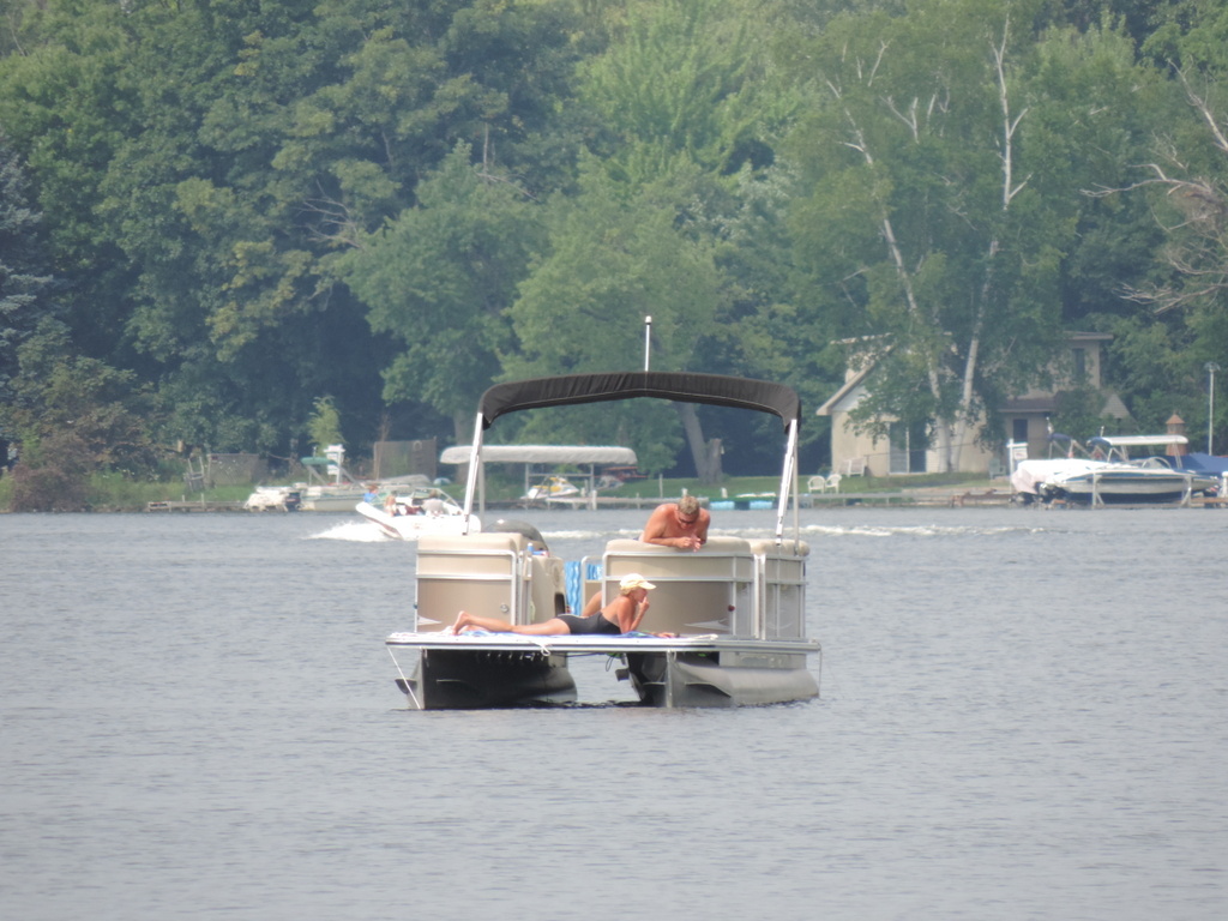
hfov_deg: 2.2
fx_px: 31927
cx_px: 614
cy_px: 460
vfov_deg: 1.7
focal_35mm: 900
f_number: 5.5
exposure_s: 1/500
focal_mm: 160.5
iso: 180
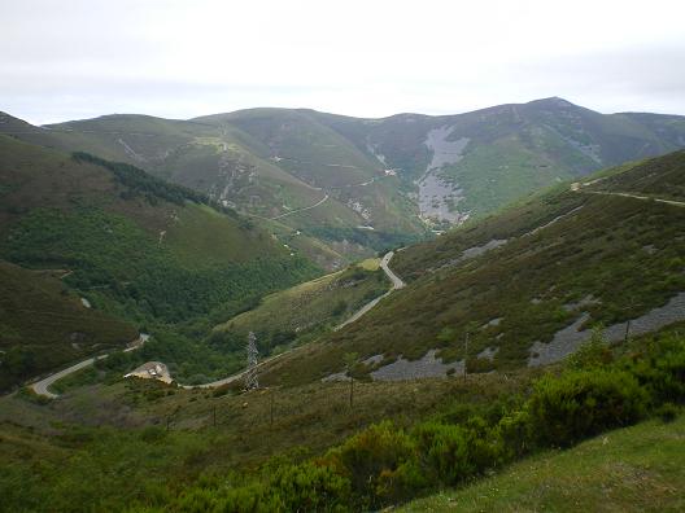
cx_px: 342
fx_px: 752
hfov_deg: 49.0
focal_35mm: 38
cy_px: 256
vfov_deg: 37.7
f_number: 4.6
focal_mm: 6.3
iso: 64
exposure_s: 1/160
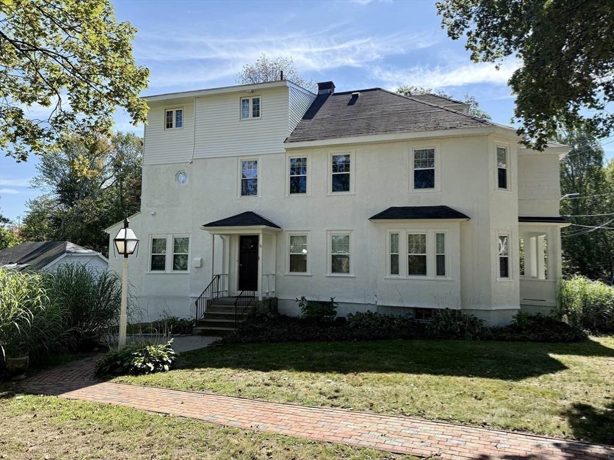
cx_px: 307
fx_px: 426
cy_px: 230
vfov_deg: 56.8
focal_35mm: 24
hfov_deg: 71.6
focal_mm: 6.76
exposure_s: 1/2907
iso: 100
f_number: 1.78
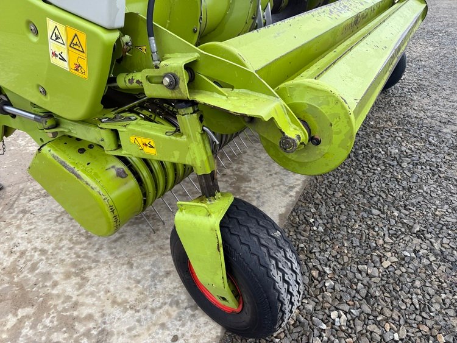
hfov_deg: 71.6
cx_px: 228
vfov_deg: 56.8
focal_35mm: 24
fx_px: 317
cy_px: 172
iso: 80
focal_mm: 6.76
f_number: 1.78
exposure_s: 1/326
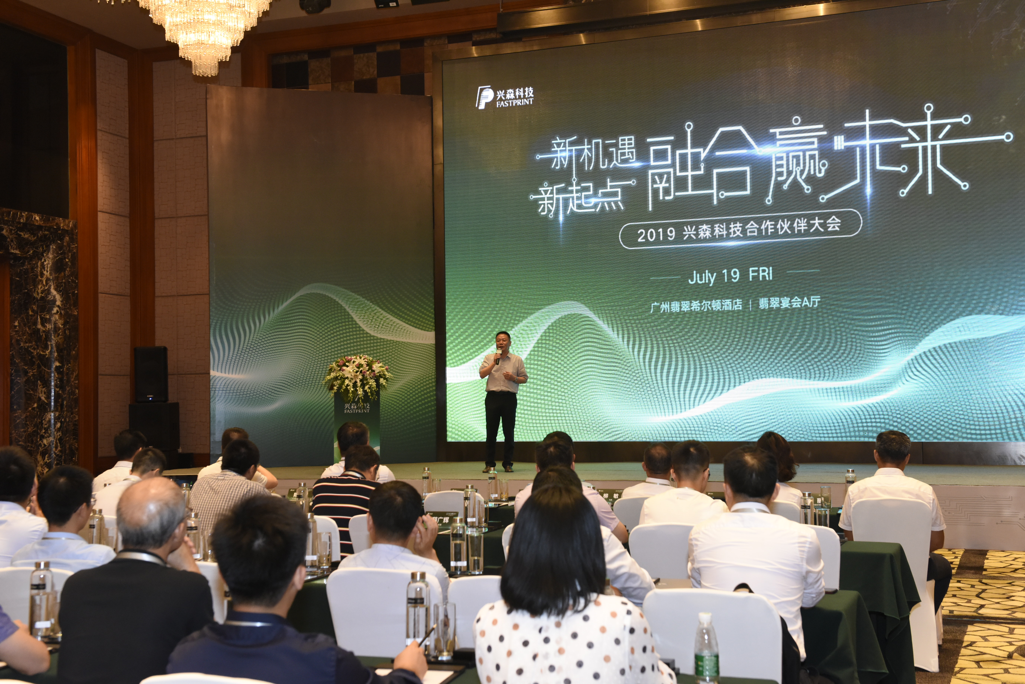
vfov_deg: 28.1
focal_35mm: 48
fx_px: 1367
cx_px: 512
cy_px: 342
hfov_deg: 41.1
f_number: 5.6
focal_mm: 48
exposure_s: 1/60
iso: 2500
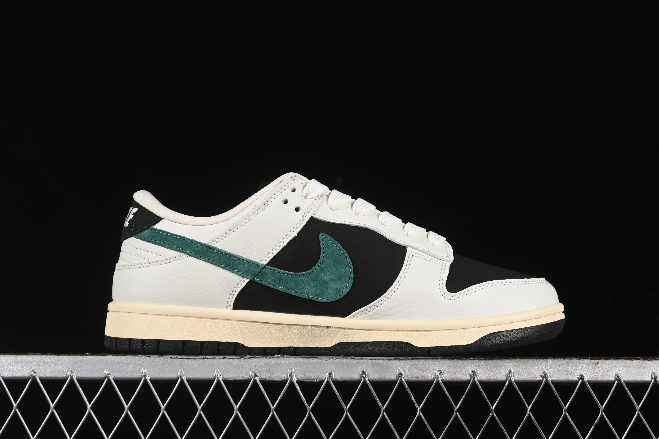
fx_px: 1373
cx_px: 330
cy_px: 220
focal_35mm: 75
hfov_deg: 27.0
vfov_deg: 18.2
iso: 160
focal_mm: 50
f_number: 8
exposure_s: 1/80
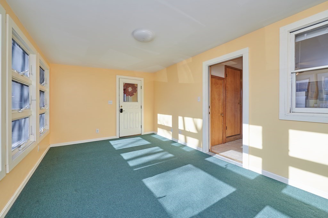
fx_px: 127
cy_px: 109
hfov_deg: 104.3
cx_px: 164
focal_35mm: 14
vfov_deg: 81.1
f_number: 5.6
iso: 100
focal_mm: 14
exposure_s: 1/80
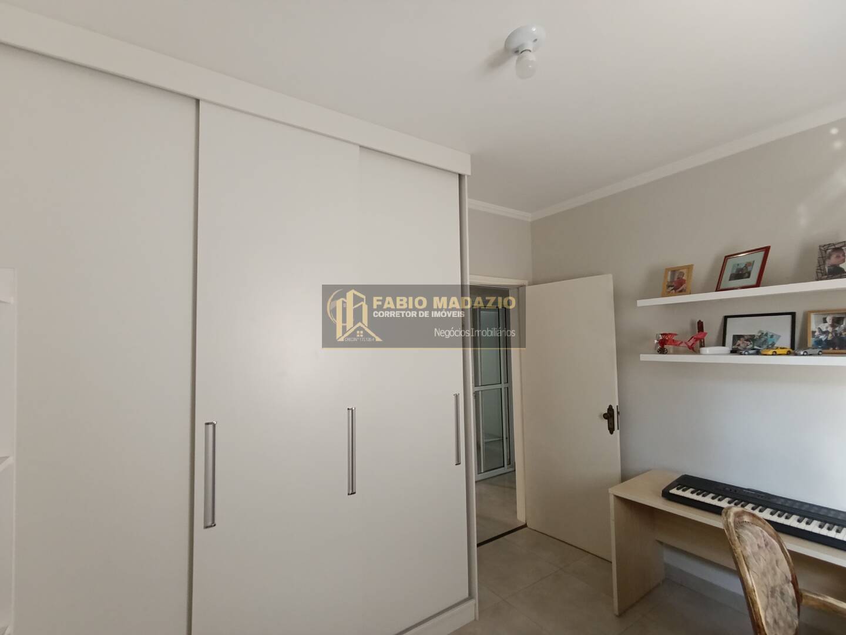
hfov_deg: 94.5
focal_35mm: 16
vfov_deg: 78.1
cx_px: 423
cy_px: 318
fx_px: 391
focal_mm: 1.65
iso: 320
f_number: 2.2
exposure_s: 1/60
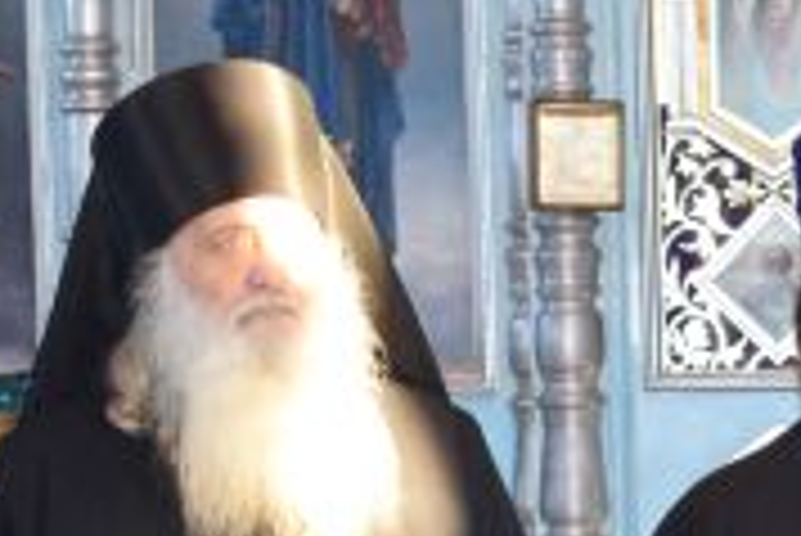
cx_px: 1022
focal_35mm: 269
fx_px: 5990
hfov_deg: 7.6
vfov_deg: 5.1
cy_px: 908
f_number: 5
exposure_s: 1/60
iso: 1250
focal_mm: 40
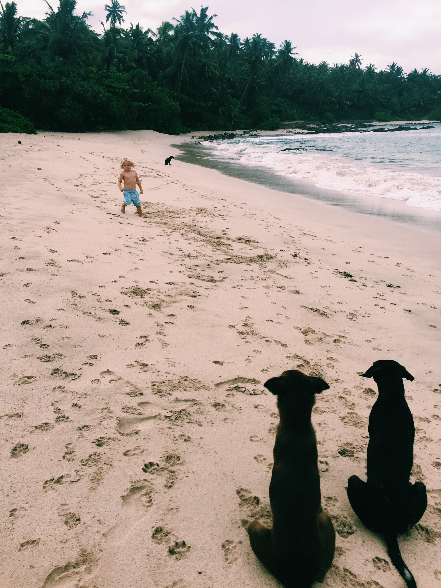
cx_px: 220
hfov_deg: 48.2
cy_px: 294
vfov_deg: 61.7
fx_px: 493
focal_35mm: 29
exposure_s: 1/608
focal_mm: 4.15
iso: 32
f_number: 2.2
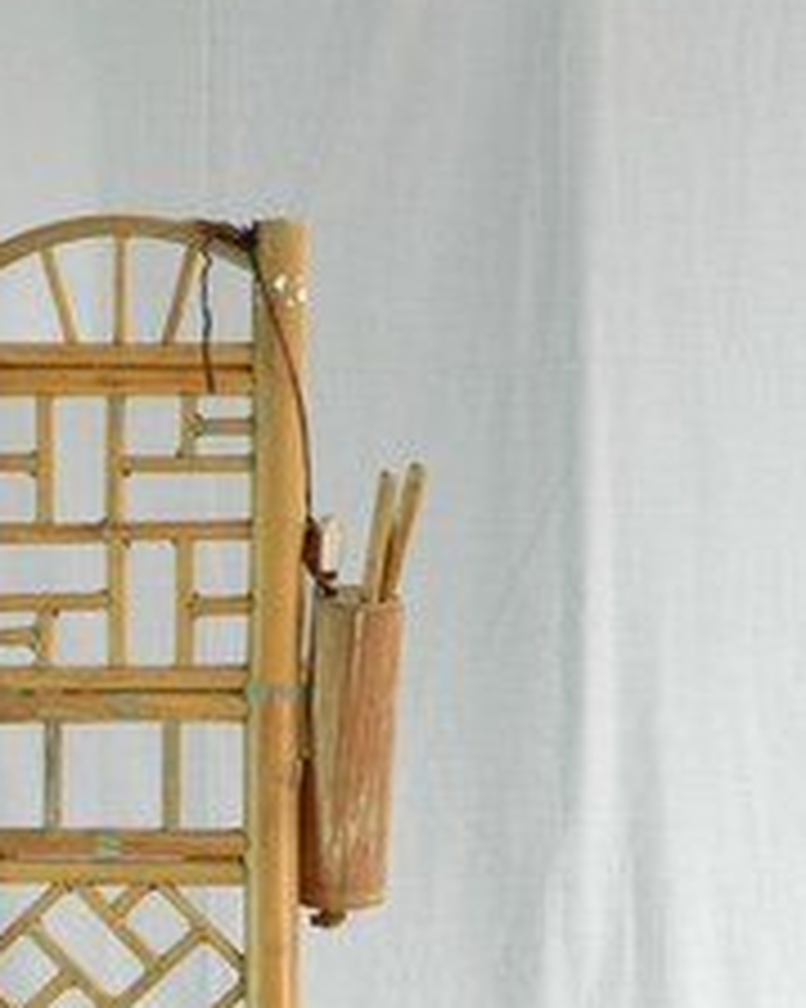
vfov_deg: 10.7
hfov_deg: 8.7
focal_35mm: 177
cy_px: 1305
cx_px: 124
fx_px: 5281
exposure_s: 1/6
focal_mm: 44
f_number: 8
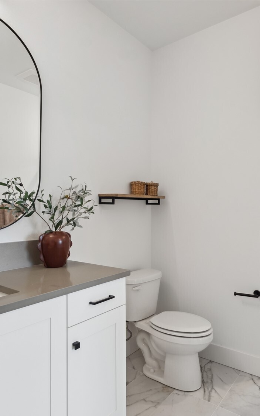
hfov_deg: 52.7
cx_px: 154
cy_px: 208
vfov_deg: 77.2
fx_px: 261
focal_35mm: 23
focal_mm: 10
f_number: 8
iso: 200
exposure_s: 1/9
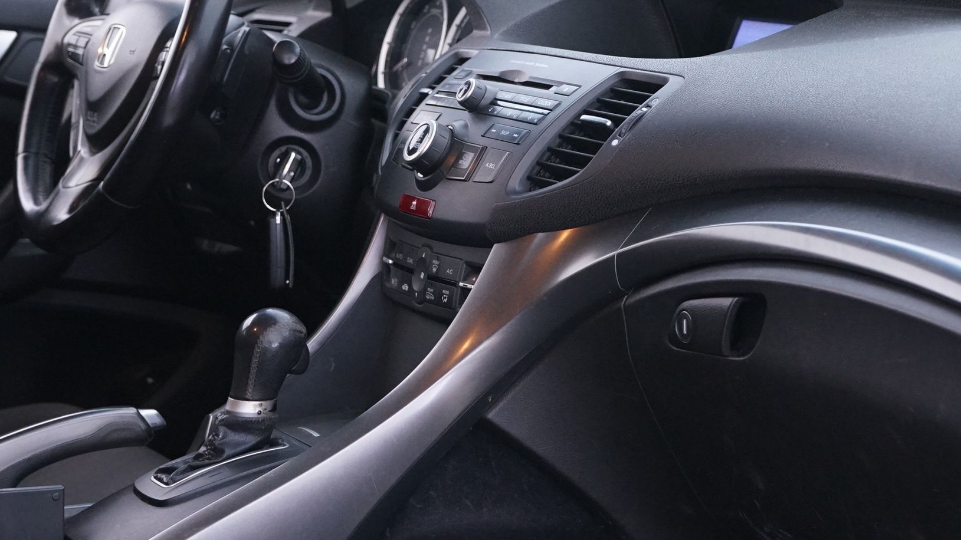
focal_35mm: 98
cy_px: 246
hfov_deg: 21.8
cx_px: 491
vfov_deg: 12.4
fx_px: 2497
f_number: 6.3
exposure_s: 1/10
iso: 3200
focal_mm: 61
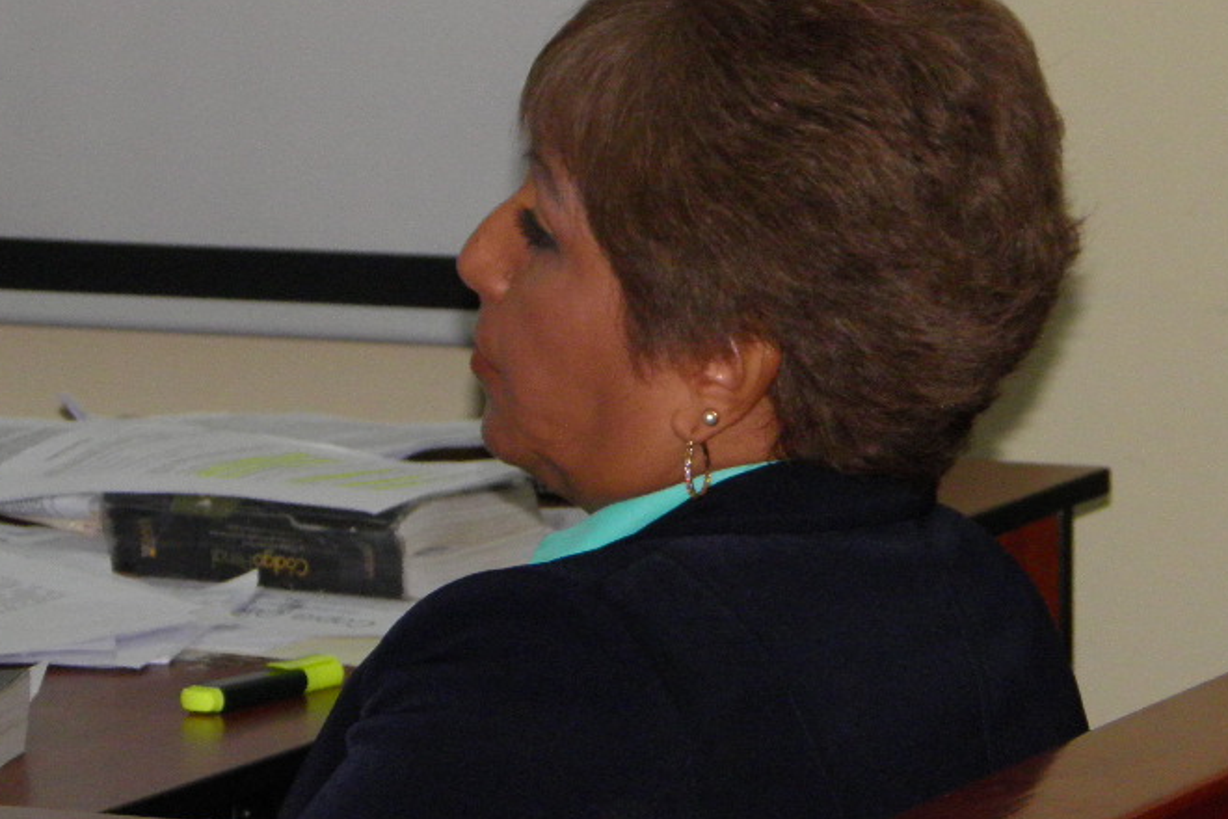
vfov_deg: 5.4
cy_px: 303
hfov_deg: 8.1
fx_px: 8664
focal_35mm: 254
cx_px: 984
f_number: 4
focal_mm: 22.6
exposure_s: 1/125
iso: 200
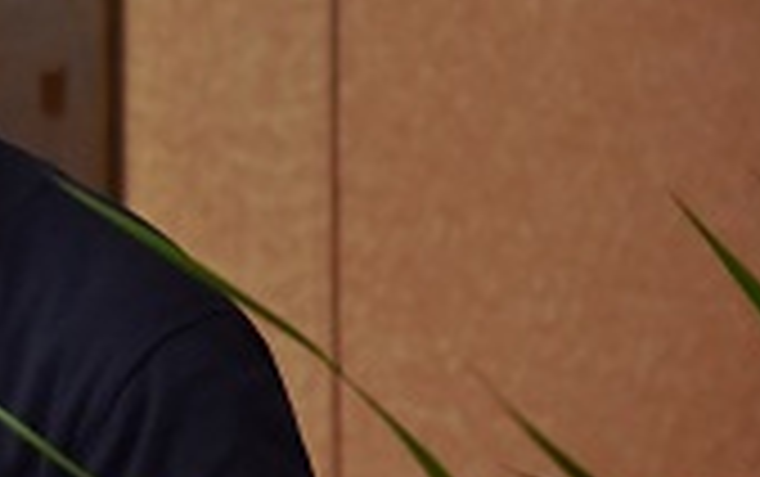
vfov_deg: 3.6
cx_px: -328
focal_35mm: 361
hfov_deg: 5.8
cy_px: 133
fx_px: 7485
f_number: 4
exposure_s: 1/160
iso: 1250
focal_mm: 120
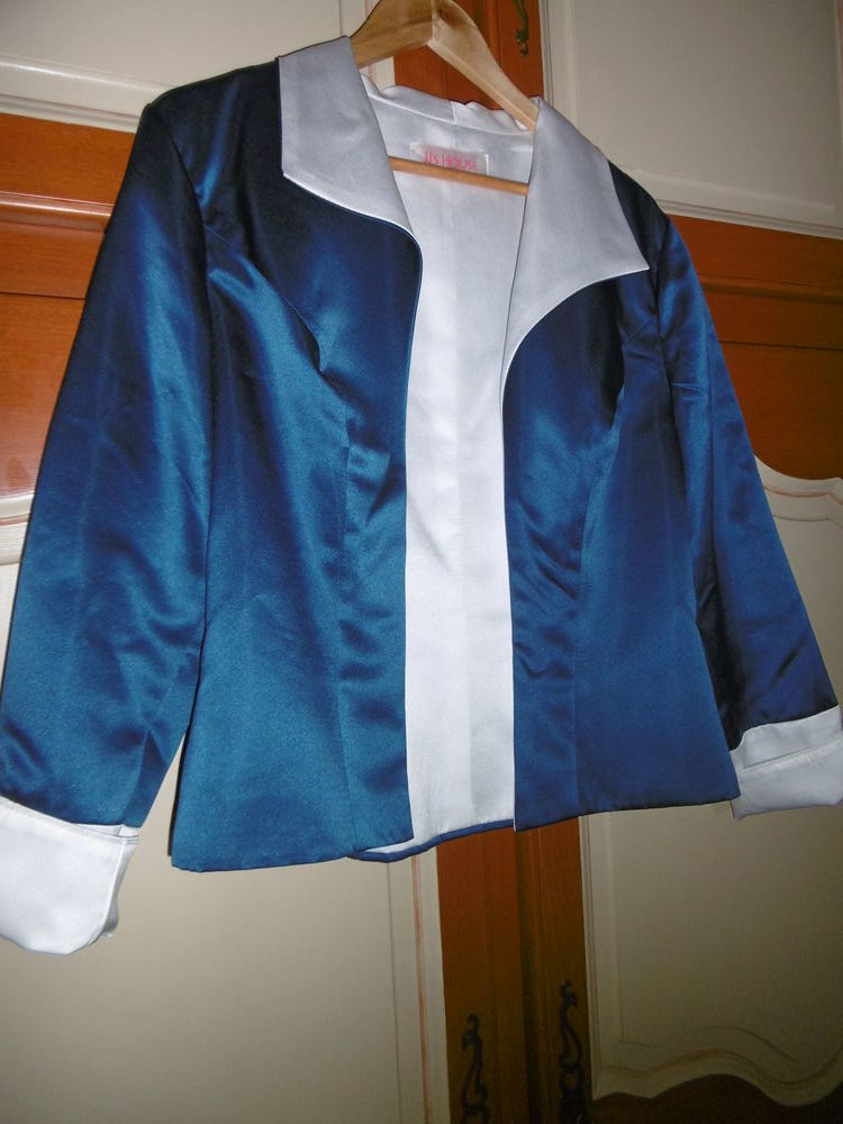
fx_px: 779
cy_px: 562
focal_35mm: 24
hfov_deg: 56.8
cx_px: 422
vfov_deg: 71.6
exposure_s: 1/100
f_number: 3.1
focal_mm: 4.3
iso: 100
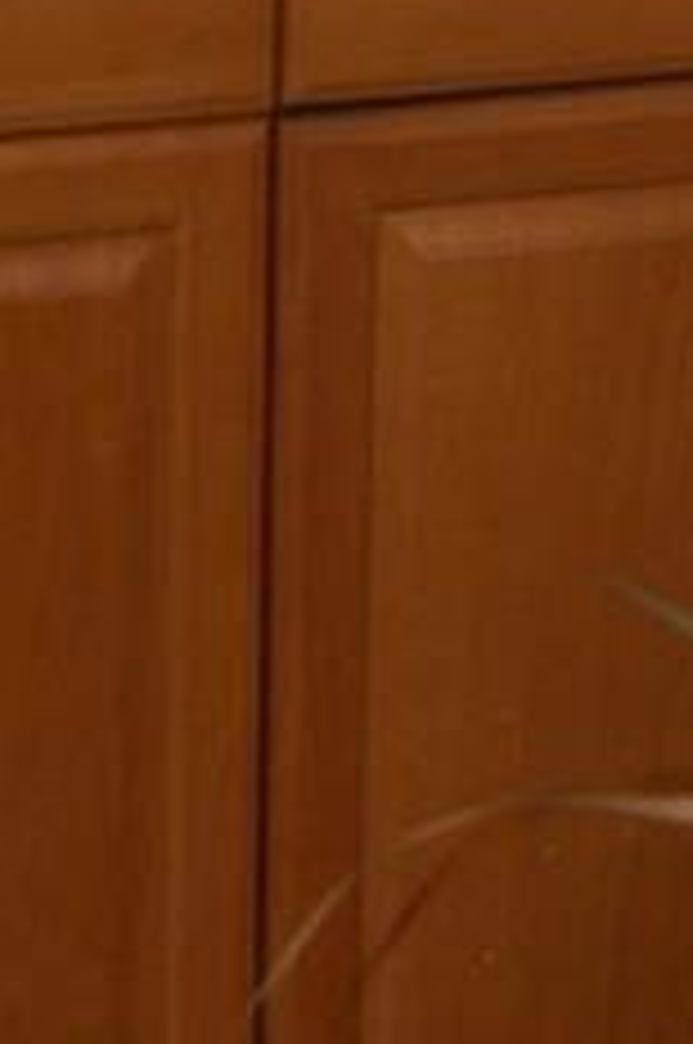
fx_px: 5618
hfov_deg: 7.1
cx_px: 223
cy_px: -434
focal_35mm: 194
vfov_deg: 10.3
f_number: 3.8
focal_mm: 20
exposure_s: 1/60
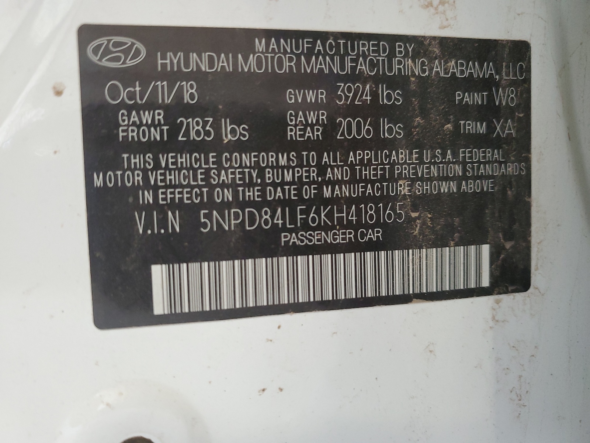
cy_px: 222
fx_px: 443
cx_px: 295
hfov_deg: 67.3
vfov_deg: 53.1
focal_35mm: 26
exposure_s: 1/60.2
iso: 228
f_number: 1.5
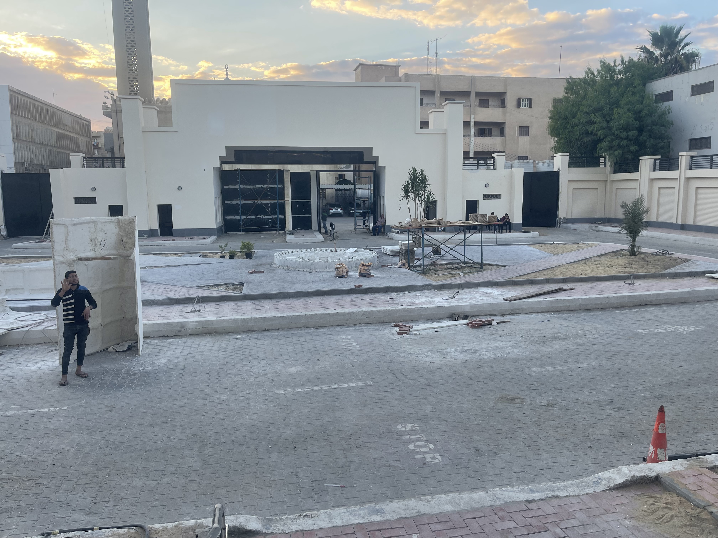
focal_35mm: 26
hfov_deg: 67.3
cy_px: 269
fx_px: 539
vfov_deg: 53.1
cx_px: 359
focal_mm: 5.1
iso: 32
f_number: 1.6
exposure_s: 1/311
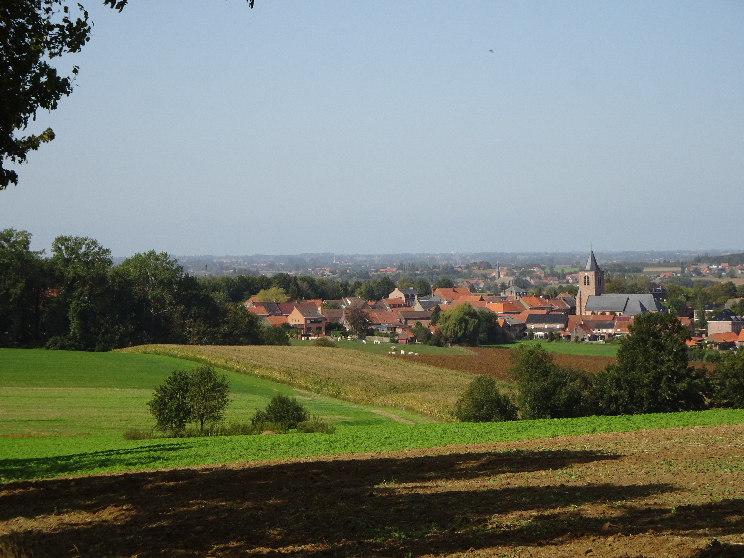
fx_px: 2472
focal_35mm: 115
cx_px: 372
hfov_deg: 17.1
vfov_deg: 12.9
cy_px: 279
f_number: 5.6
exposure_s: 1/500
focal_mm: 19.68
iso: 80
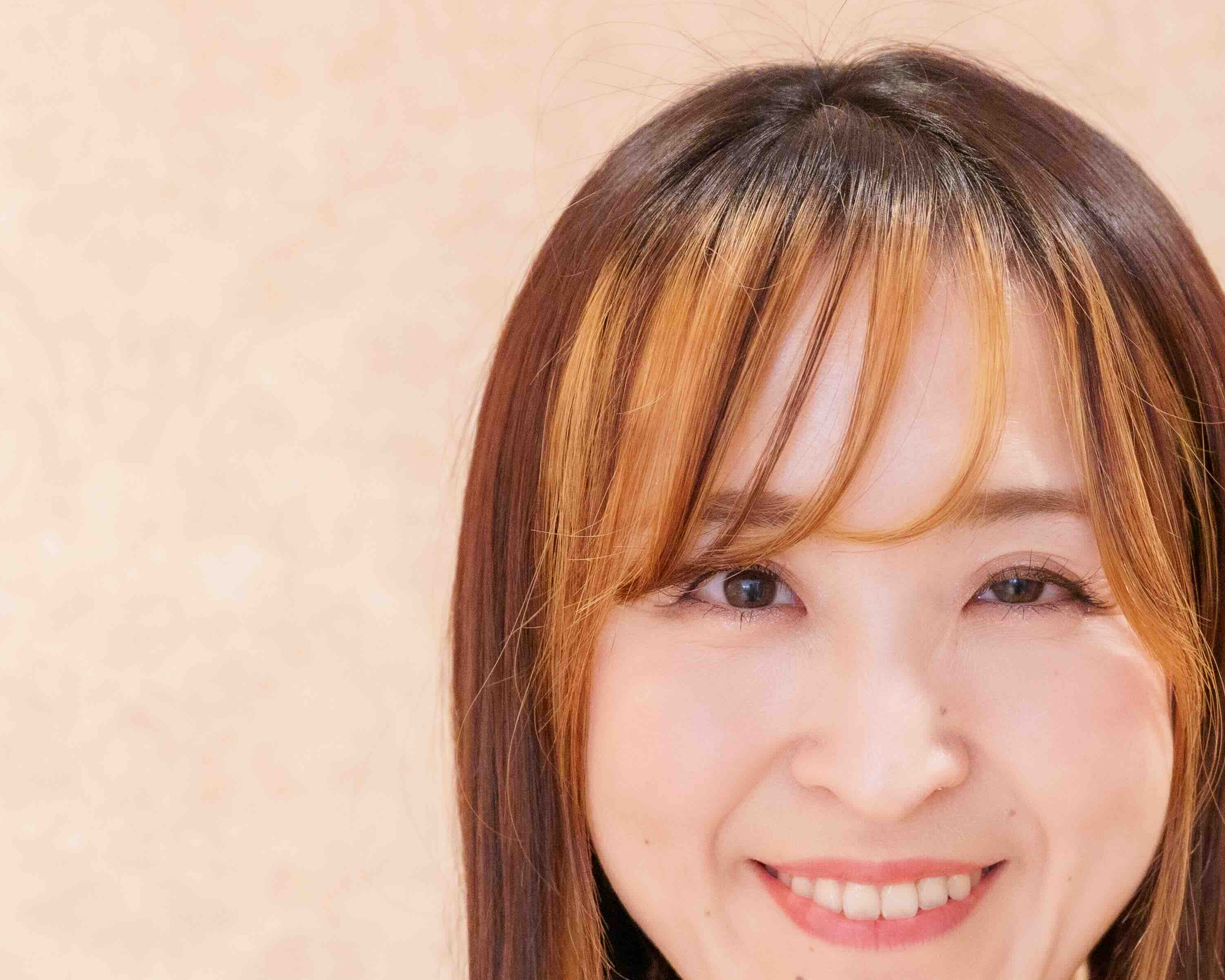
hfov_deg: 24.5
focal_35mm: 77
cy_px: 912
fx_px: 2792
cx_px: 874
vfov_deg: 19.5
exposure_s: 1/50
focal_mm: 35
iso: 3200
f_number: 4
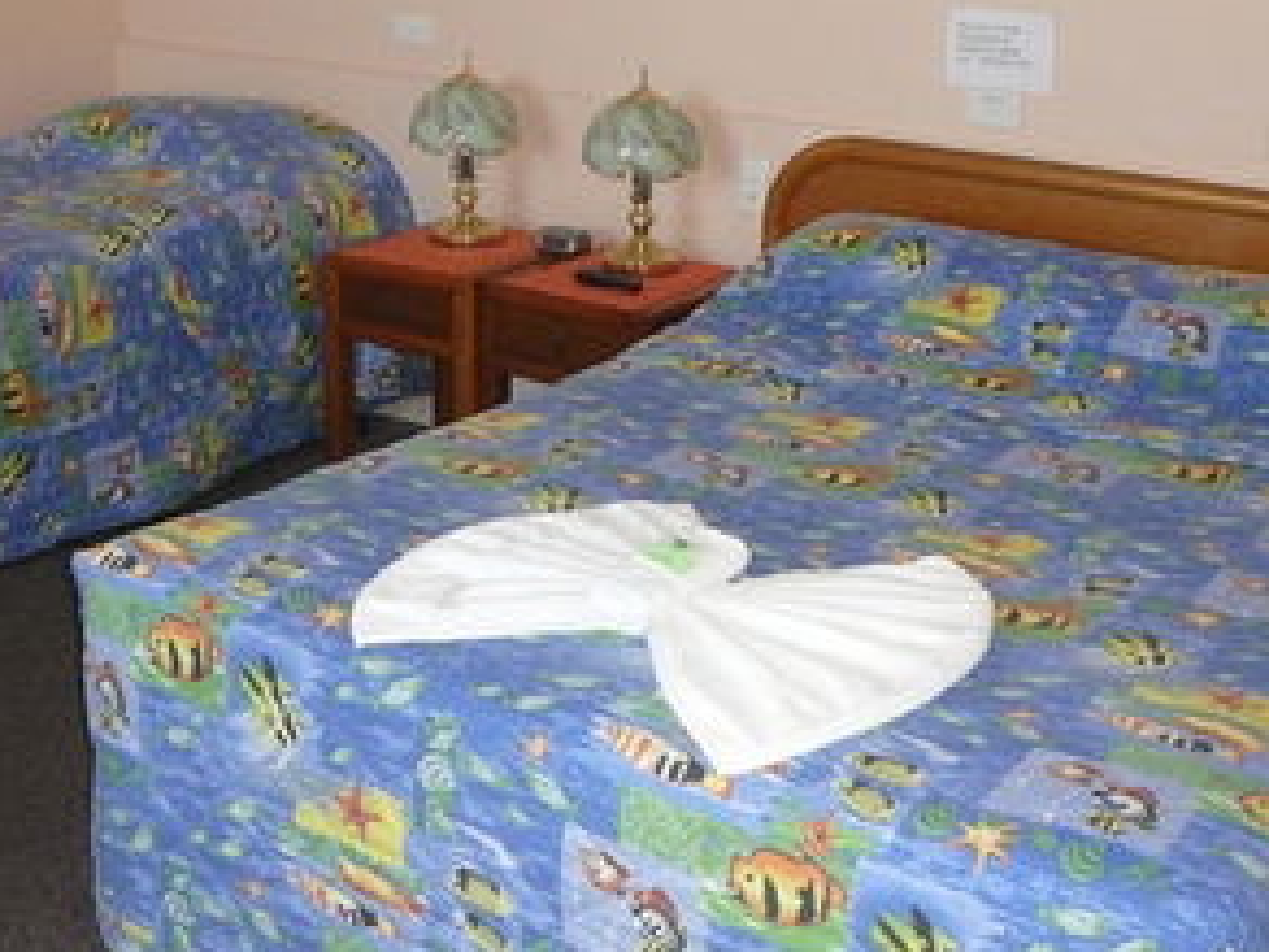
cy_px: 339
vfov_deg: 26.9
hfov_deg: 35.5
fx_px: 1980
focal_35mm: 54
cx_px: 552
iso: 160
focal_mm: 5.2
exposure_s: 1/30
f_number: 2.8
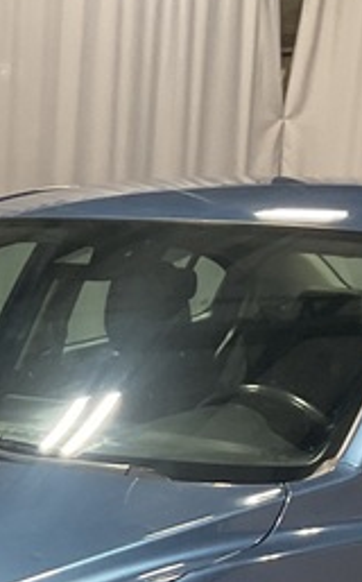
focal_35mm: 115
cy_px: 709
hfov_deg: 11.1
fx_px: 1820
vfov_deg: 17.3
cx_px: -77
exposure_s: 1/60
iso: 80
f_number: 1.8
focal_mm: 3
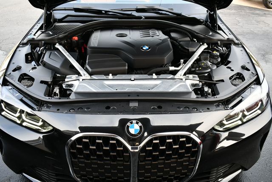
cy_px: 91
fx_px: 272
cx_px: 136
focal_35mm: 36
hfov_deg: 53.1
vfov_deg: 36.9
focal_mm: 18
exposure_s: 1/60
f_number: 4
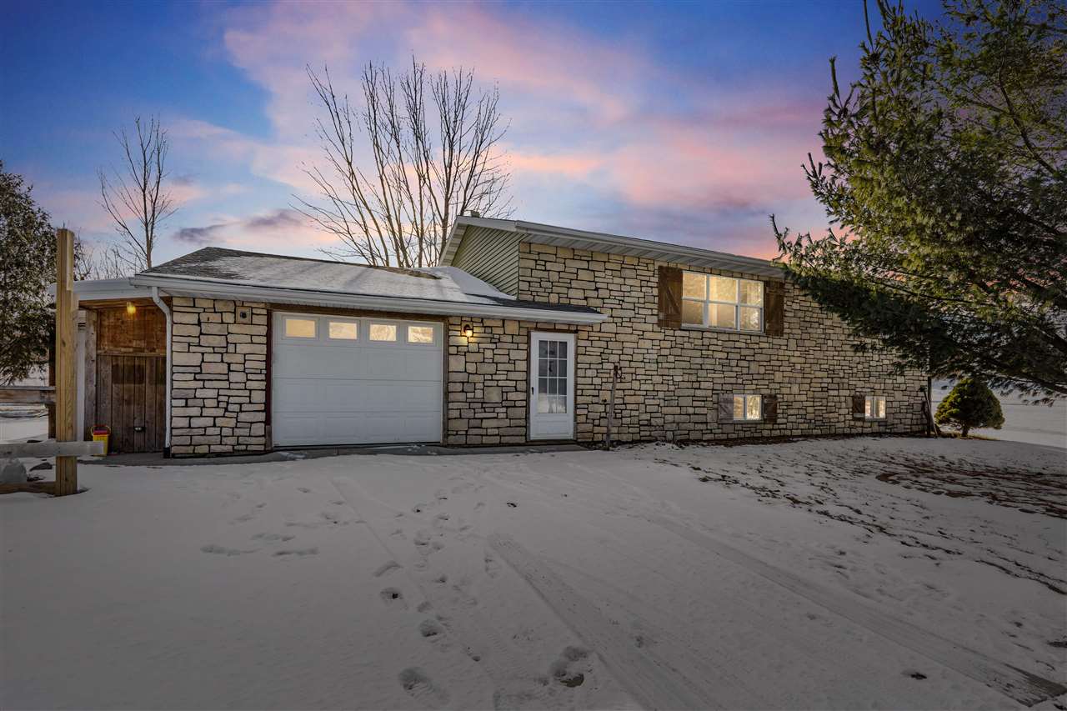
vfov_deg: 73.7
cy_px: 356
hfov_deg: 96.7
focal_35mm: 16
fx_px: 474
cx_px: 534
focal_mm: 16
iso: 400
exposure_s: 1/800
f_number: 9
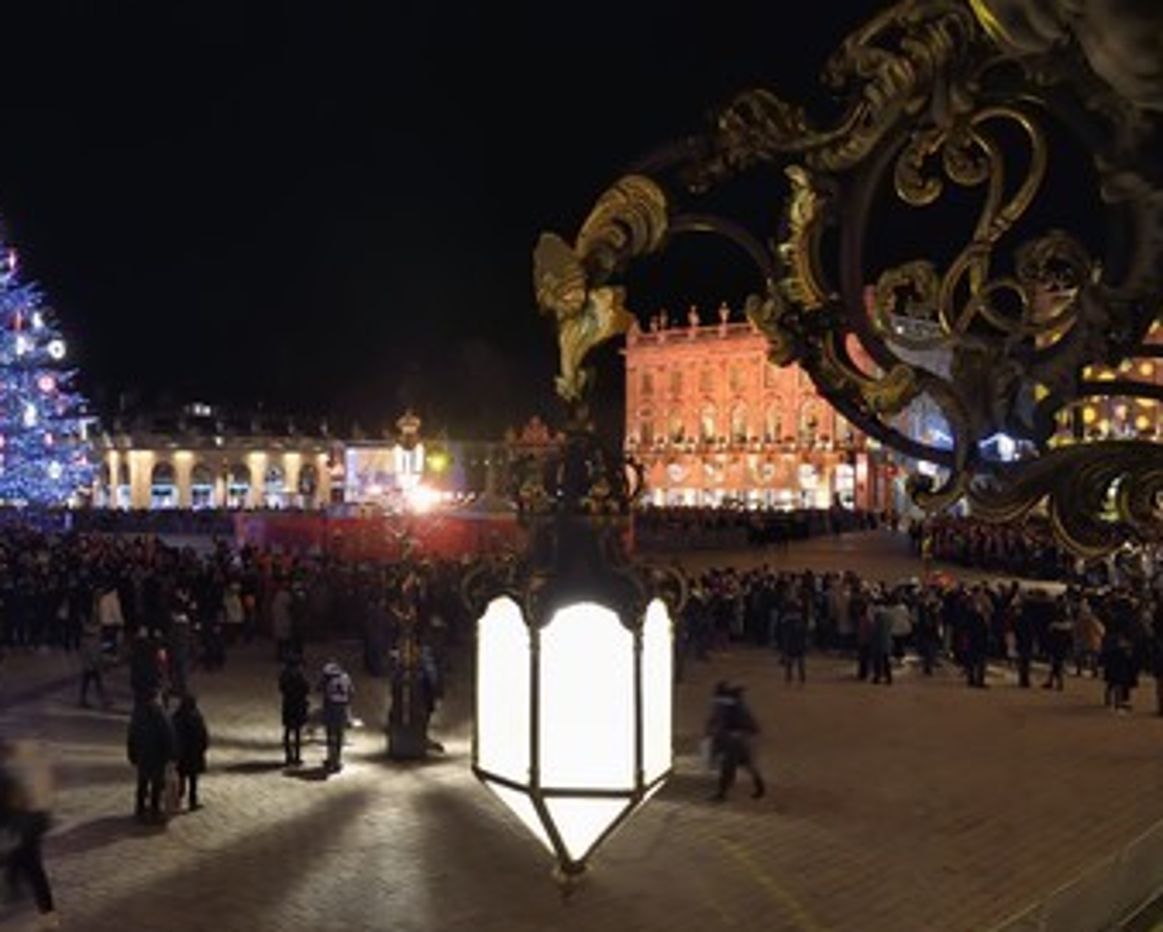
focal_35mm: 35
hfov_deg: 51.3
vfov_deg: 42.3
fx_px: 1206
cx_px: 483
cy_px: 471
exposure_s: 1/6
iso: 1600
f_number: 9
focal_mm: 30
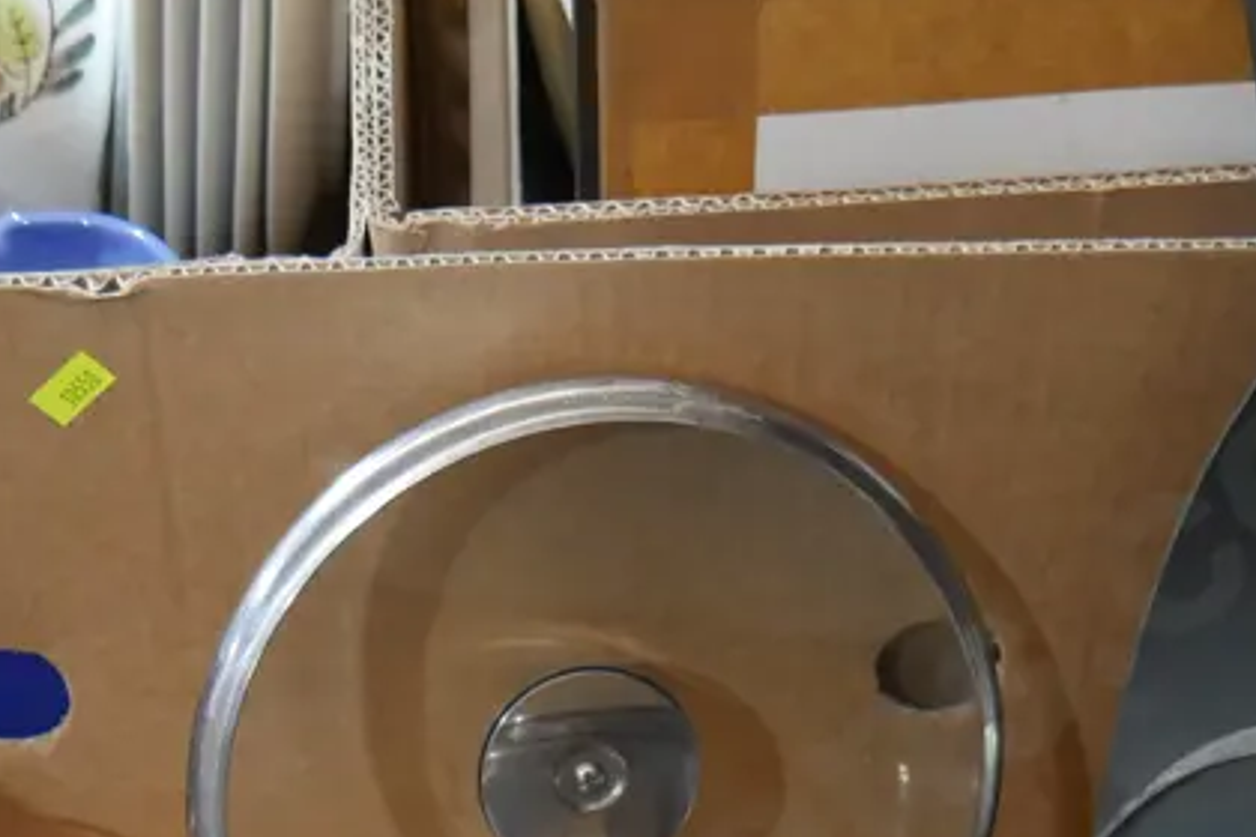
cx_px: 407
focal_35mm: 71
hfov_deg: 28.3
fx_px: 2477
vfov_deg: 17.8
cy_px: 1134
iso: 1000
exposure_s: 1/60
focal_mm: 14
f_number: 3.5
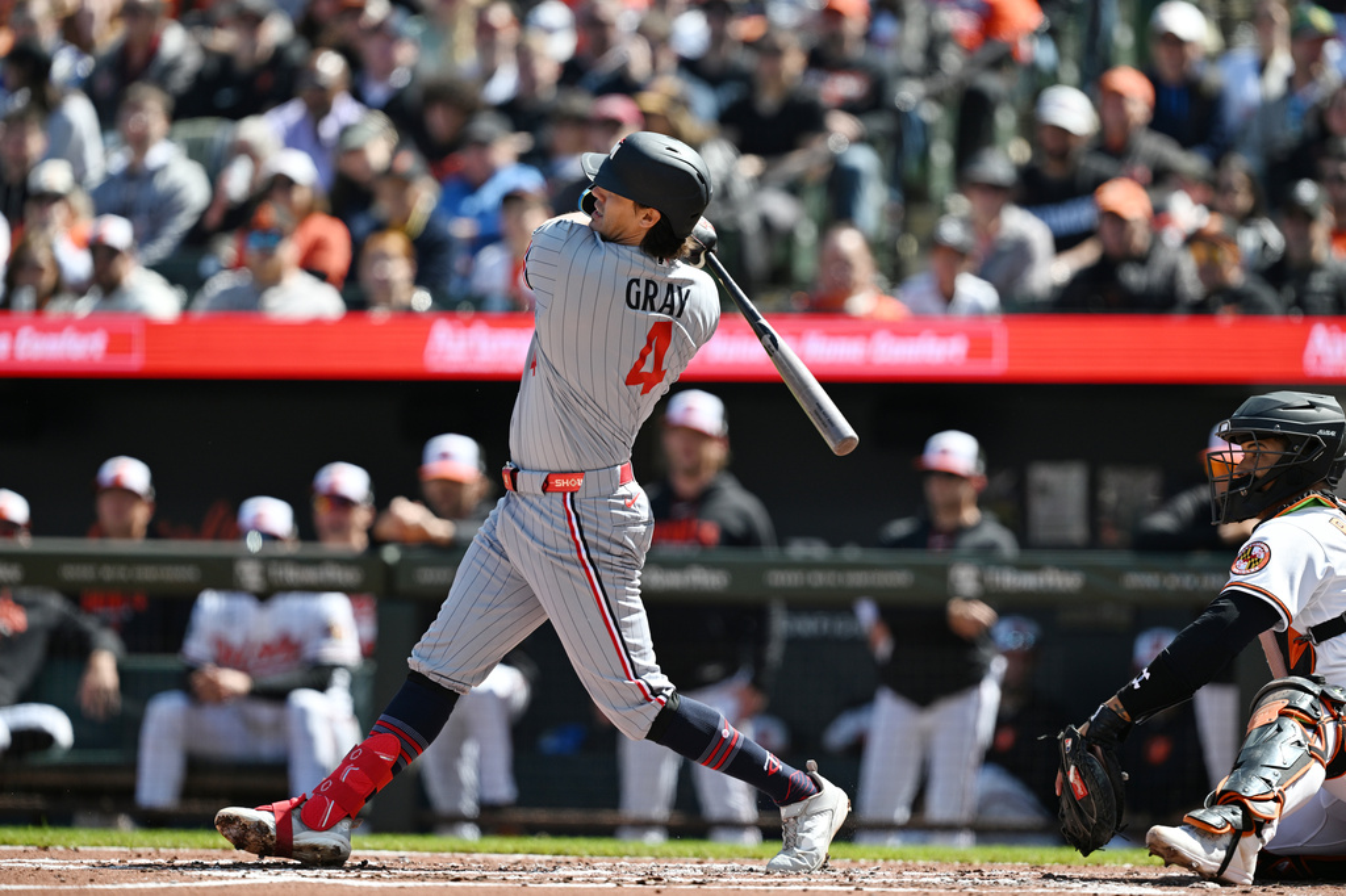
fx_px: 14950
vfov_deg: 3.4
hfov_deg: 5.2
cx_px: 673
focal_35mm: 400
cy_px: 448
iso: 200
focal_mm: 400
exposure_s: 1/2000
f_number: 3.5
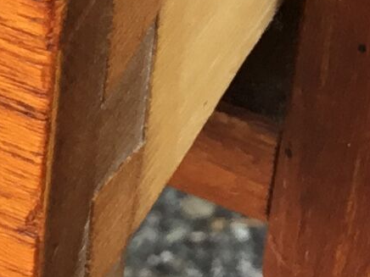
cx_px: -349
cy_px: -86
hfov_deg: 8.2
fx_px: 2480
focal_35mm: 232
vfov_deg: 6.4
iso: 25
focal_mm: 3.3
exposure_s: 1/50
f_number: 2.4
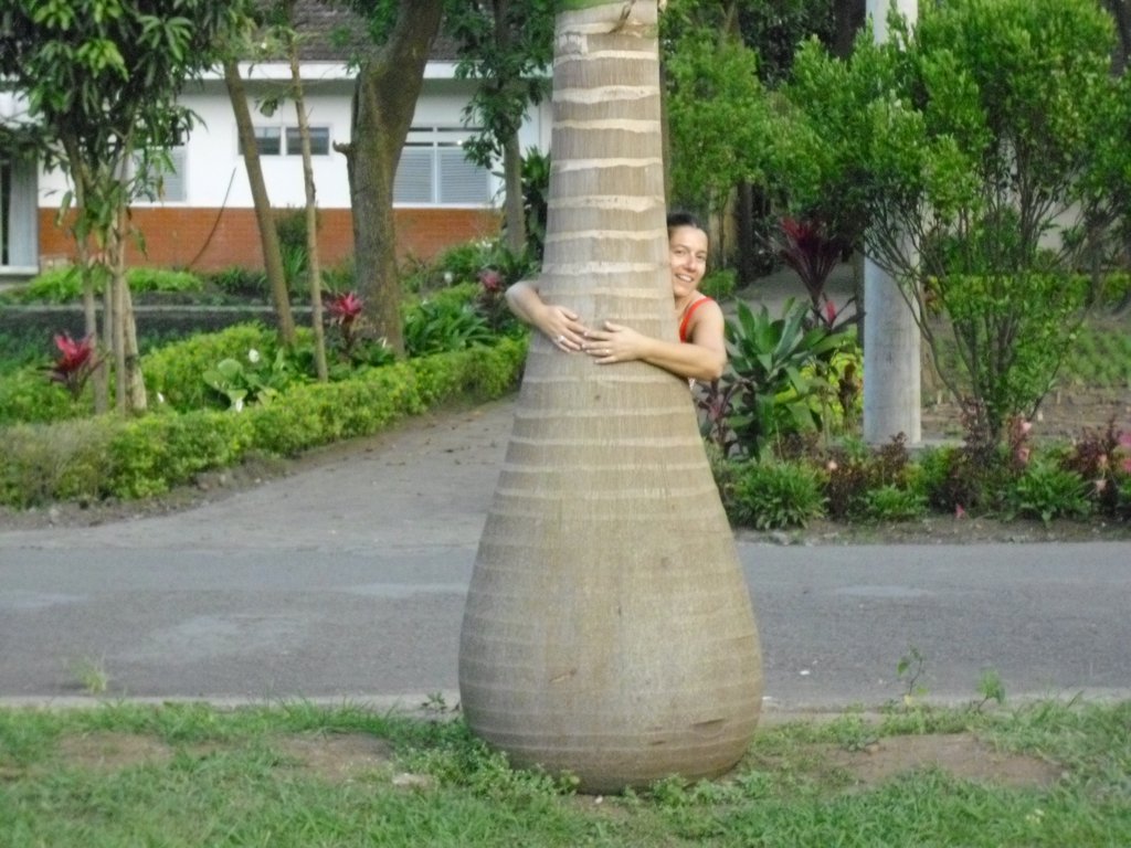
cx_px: 566
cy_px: 424
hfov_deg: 17.4
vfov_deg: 13.1
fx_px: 3692
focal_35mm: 113
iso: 800
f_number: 5.2
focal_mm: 18.6
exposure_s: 1/80
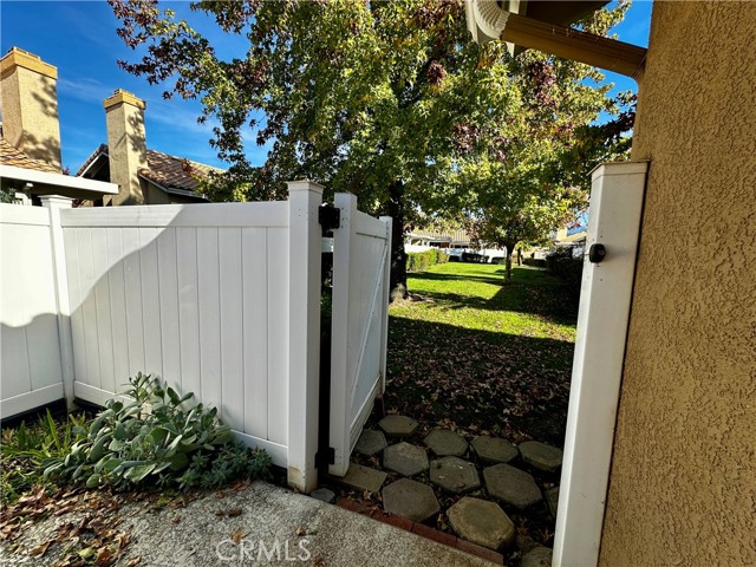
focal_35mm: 14
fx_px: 306
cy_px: 284
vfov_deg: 85.7
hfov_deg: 102.1
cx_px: 378
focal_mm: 2.22
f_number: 2.2
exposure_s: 1/686
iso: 40
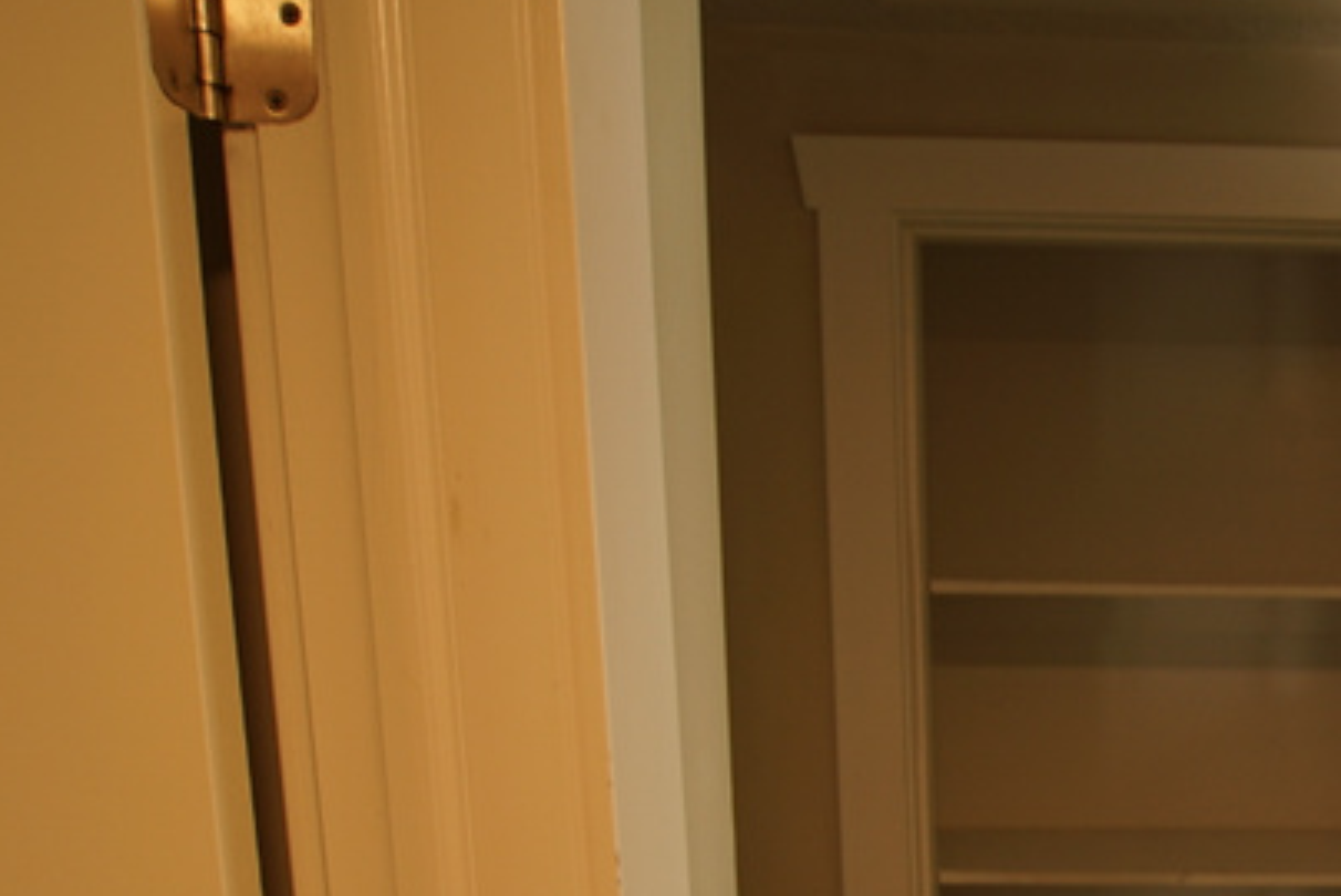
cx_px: 1397
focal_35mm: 38
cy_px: 848
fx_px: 1416
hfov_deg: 42.3
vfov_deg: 32.9
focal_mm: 10
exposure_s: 1/13
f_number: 4
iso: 100
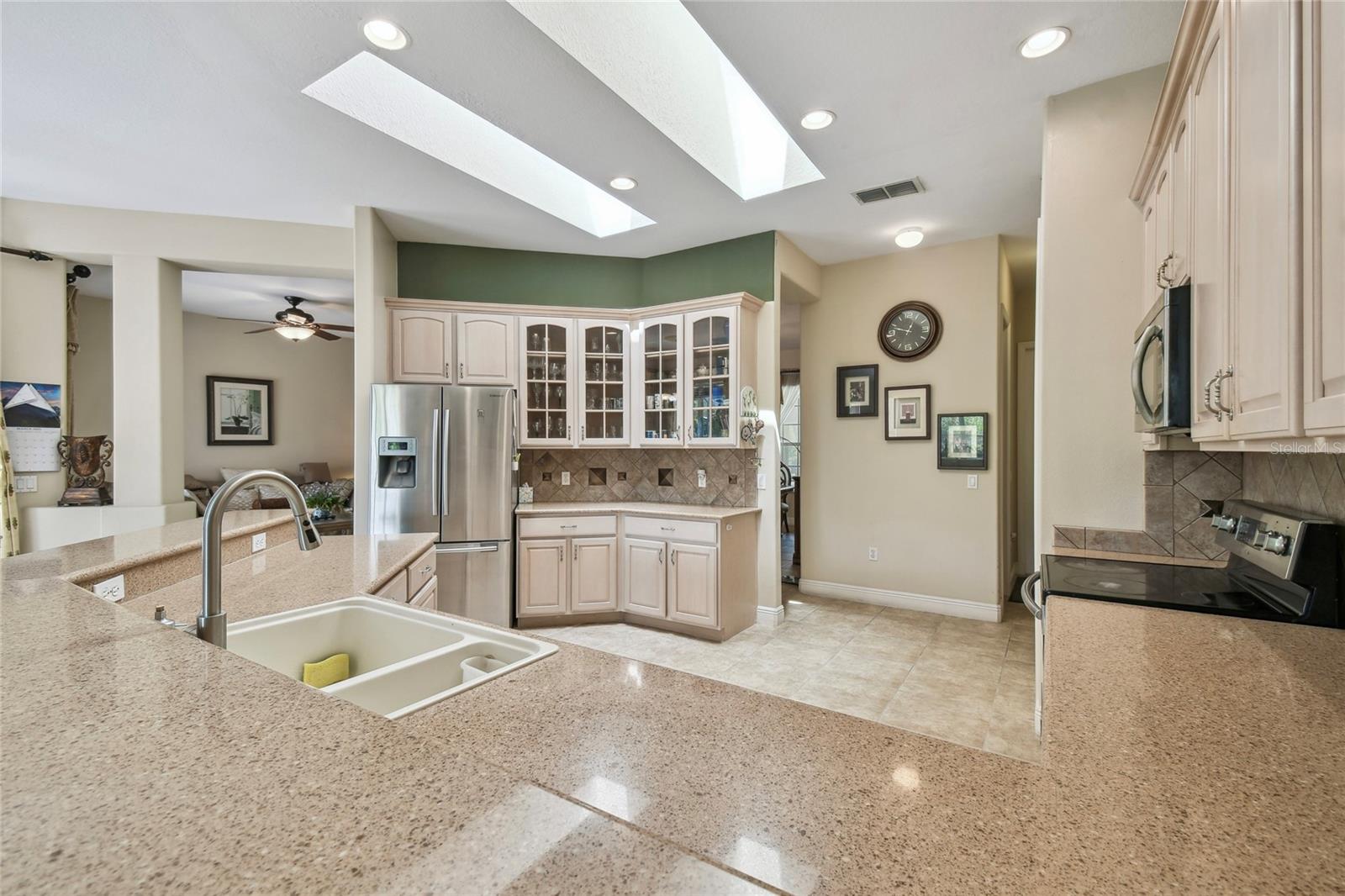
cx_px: 672
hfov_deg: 100.4
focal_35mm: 15
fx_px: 560
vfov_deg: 77.3
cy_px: 448
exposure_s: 1/30
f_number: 7.1
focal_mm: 10
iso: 100
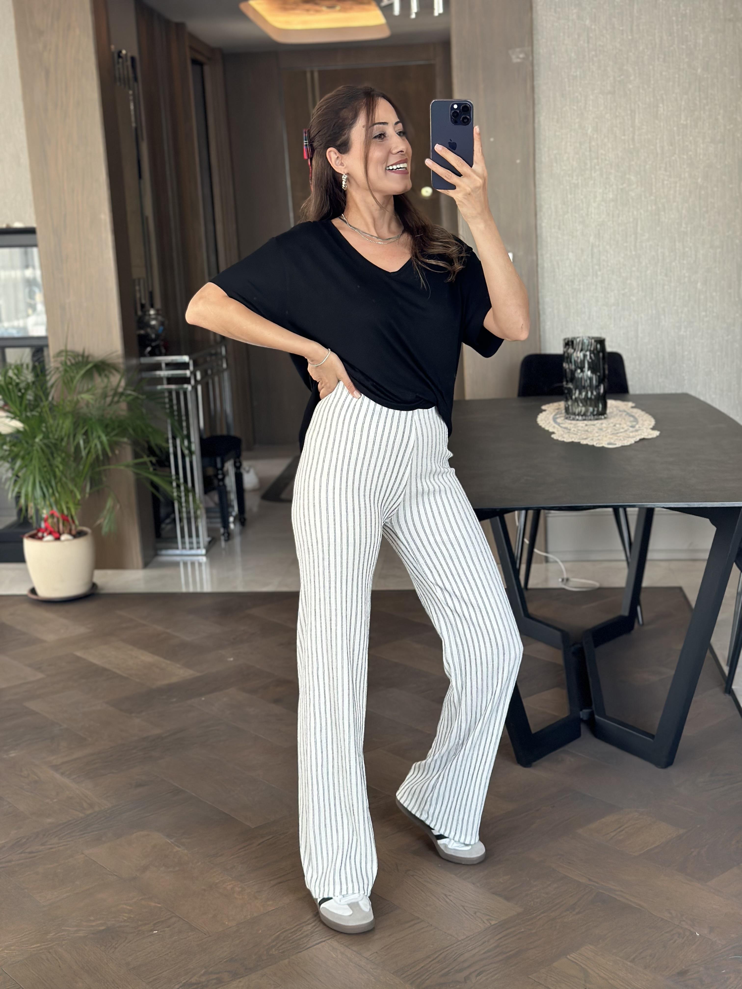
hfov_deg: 30.3
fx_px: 1372
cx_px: 371
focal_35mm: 48
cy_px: 494
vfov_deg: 39.7
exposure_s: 1/60
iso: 125
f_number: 1.78
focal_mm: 6.86
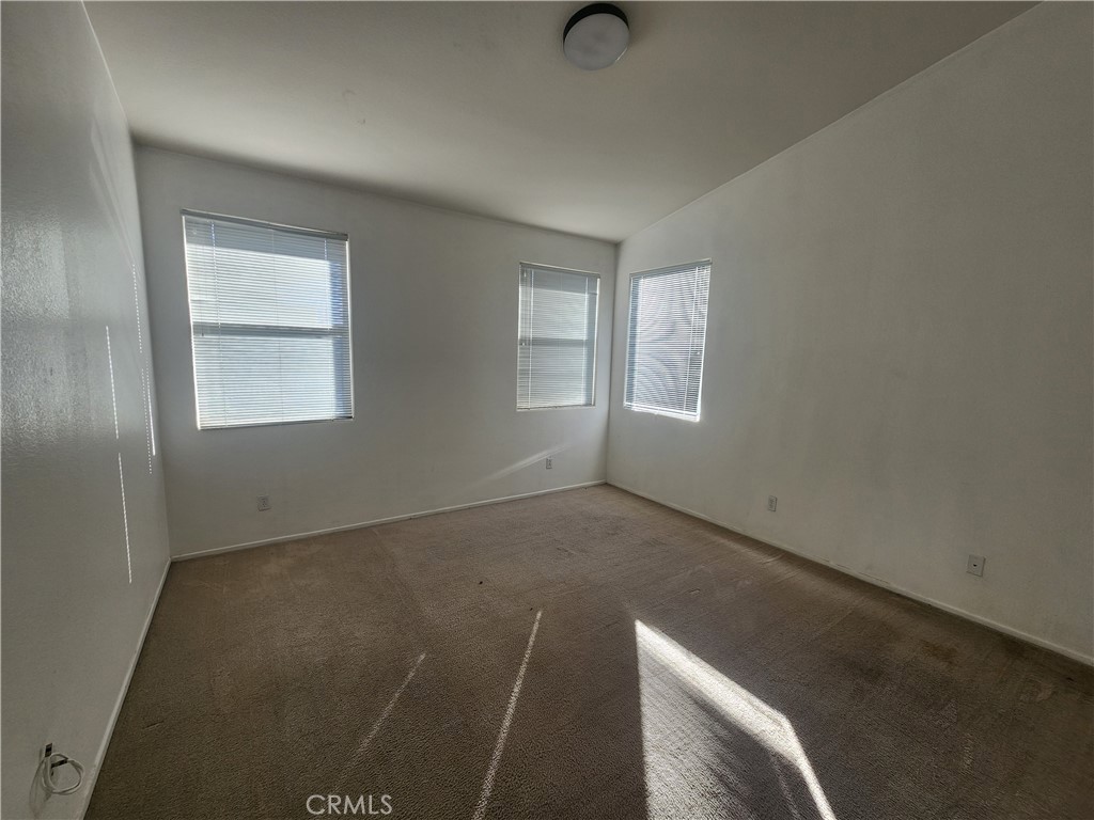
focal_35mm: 13
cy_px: 410
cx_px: 547
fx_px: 411
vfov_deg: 89.9
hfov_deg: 106.2
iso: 50
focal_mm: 2.2
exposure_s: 1/120
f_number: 2.2
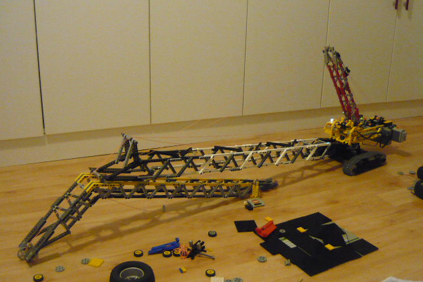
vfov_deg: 34.2
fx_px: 458
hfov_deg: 49.6
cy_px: 143
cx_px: 212
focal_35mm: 39
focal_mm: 5.5
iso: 800
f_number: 2.8
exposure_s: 1/15
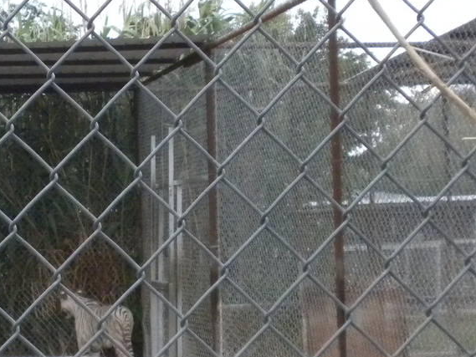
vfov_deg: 14.2
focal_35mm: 104
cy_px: 202
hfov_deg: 18.6
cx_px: 49
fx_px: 1430
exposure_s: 1/720
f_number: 3.5
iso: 400
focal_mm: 6.6
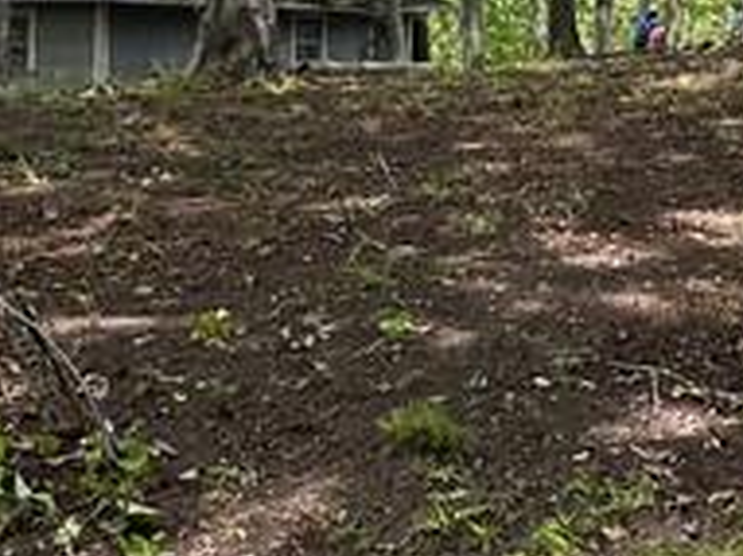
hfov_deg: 25.5
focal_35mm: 75
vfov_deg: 19.2
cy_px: 27
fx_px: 1609
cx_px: 615
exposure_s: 1/292
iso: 40
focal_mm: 2.22
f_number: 2.2
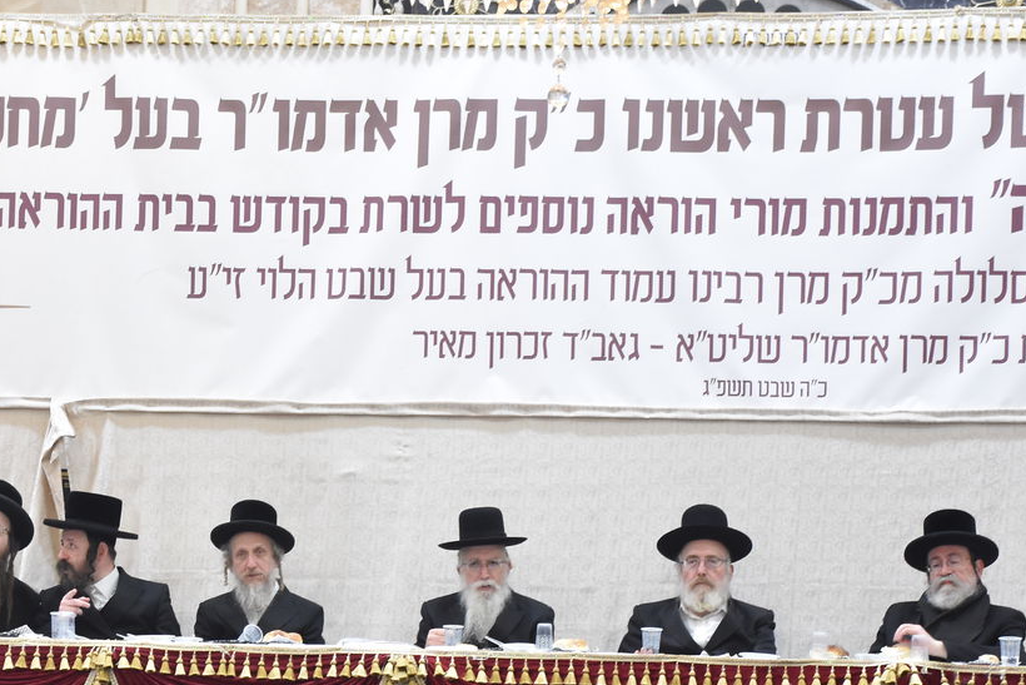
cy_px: 559
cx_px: 324
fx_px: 3648
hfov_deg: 16.0
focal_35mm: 128
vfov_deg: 10.7
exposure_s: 1/100
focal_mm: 50
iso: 2000
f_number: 6.3
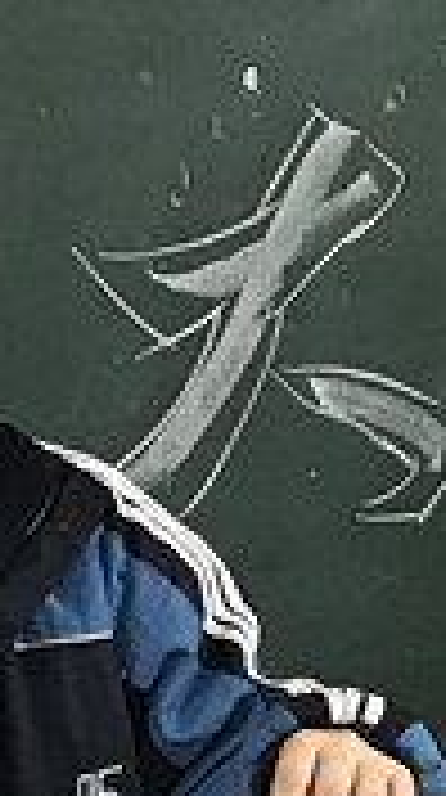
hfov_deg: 8.6
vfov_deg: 15.1
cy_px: 917
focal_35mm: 138
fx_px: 2914
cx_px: -180
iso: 100
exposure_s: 1/14
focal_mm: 3.99
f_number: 1.8
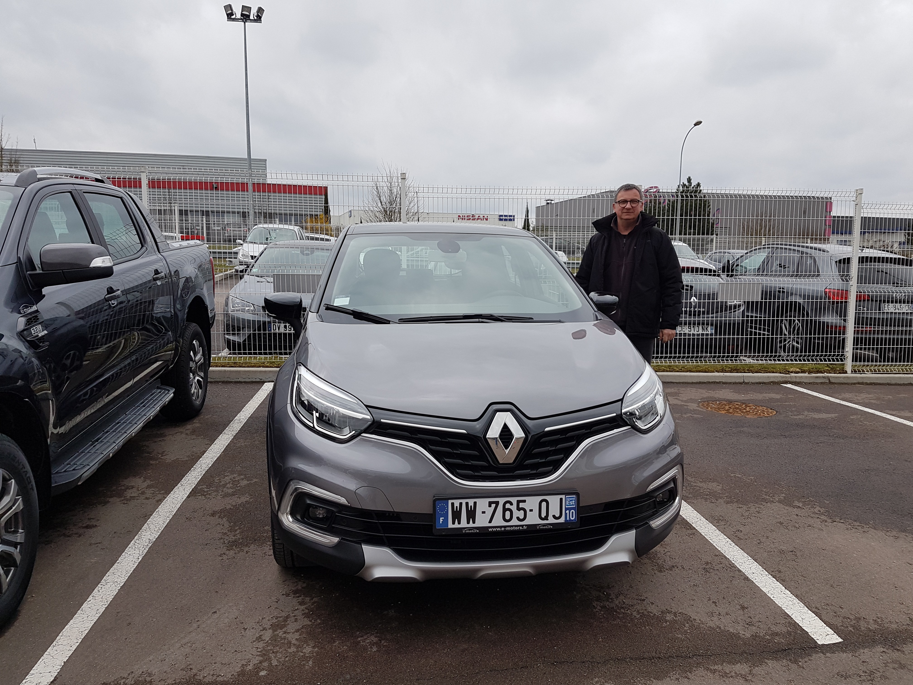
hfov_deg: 67.3
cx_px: 456
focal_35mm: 26
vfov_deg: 53.1
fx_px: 686
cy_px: 342
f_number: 1.7
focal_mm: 4.2
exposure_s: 1/1184
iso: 40
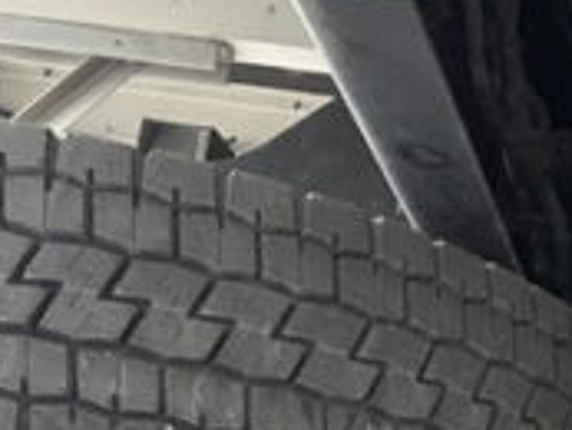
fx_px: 1587
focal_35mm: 96
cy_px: 493
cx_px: 909
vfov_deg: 15.0
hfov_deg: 17.8
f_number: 1.6
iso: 320
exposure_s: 1/60
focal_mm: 4.2
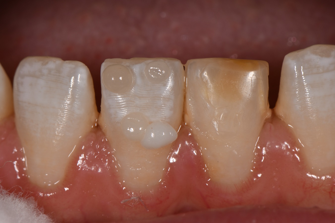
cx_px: 168
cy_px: 112
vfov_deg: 8.7
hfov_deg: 13.1
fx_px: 1460
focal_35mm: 157
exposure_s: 1/160
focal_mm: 105
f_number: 32
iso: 200
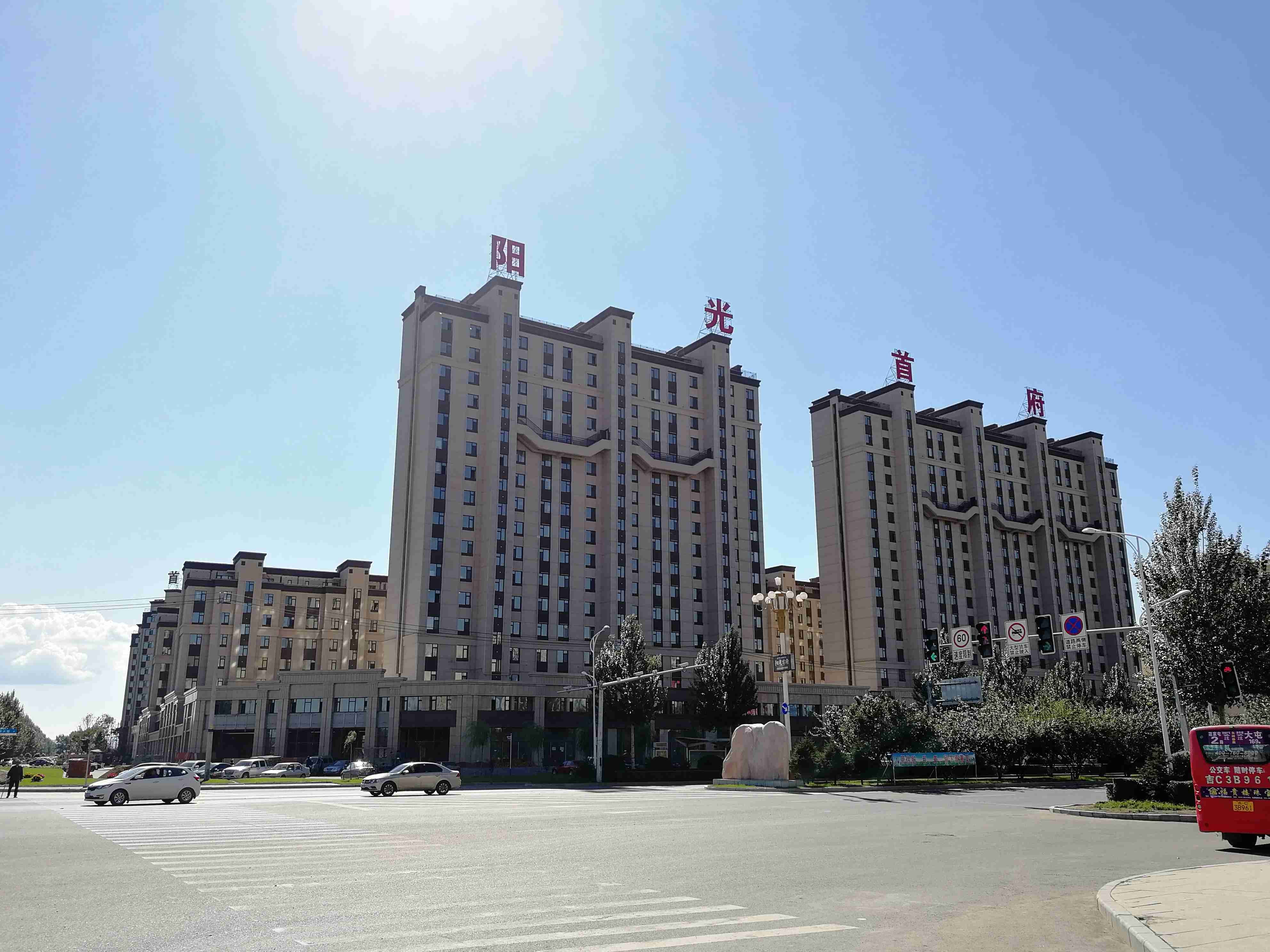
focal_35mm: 27
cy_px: 476
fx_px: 991
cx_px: 635
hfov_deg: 65.3
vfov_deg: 51.4
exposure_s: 1/924
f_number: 2.2
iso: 50
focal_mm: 3.95
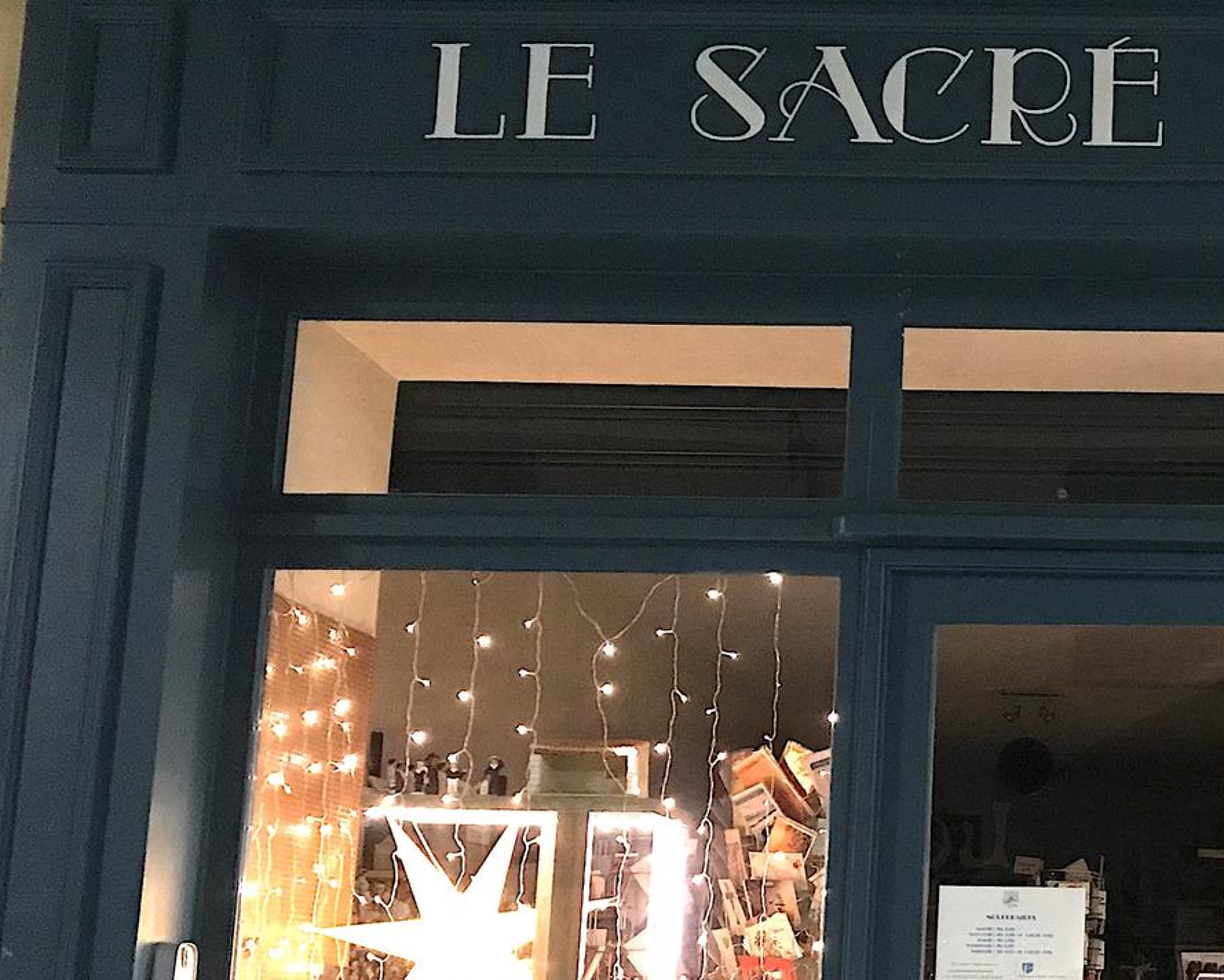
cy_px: 716
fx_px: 2138
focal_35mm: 59
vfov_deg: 25.6
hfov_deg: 29.8
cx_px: 1216
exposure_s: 1/6
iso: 80
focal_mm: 3.99
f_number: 1.8
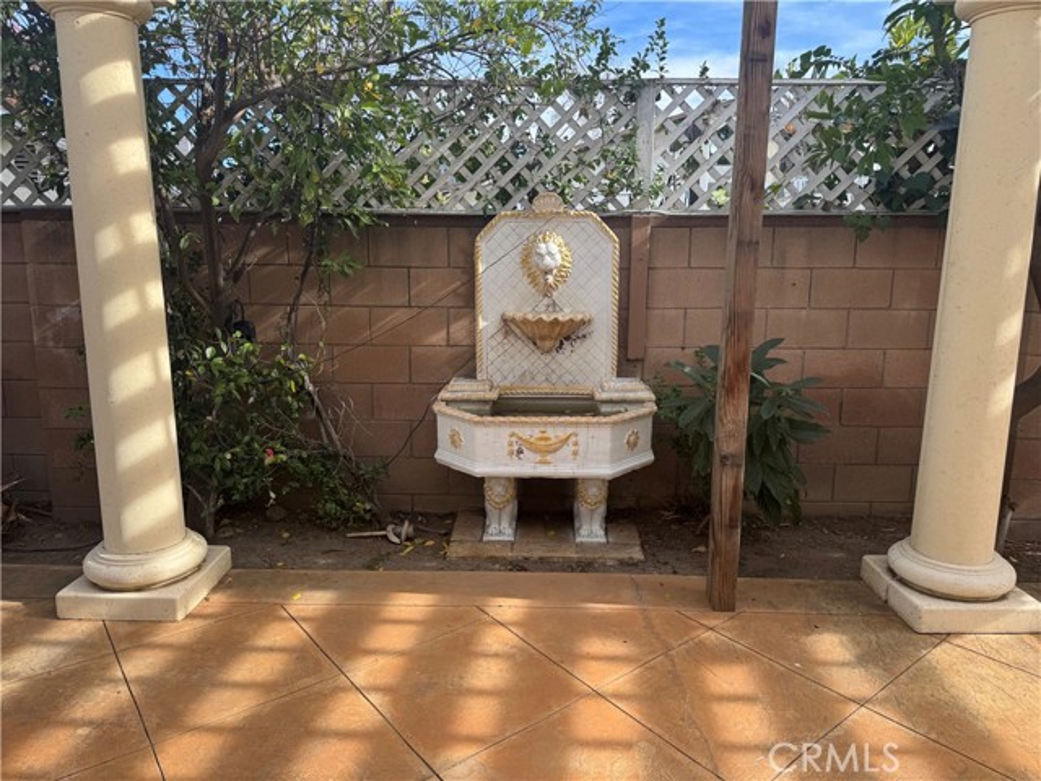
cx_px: 520
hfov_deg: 71.6
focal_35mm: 24
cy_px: 390
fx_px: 722
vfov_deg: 56.8
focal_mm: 6.76
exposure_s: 1/925
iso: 80
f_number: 1.78
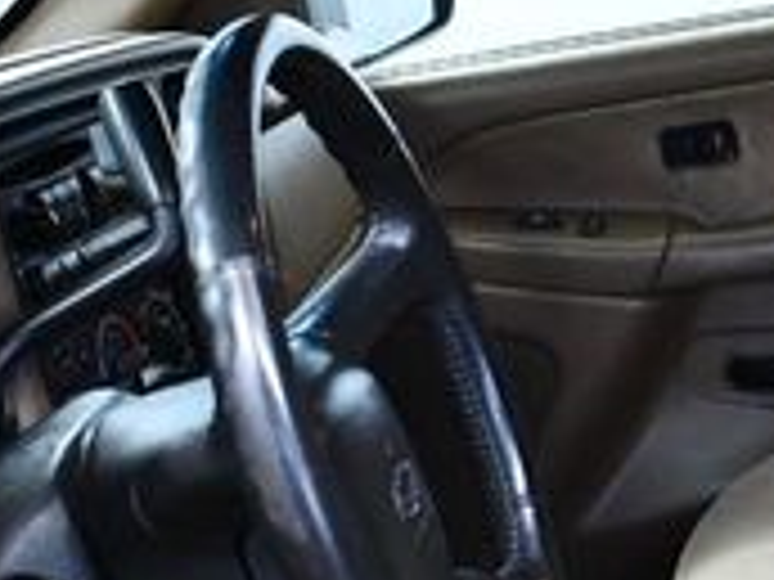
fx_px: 2884
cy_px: 659
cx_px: 914
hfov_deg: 14.8
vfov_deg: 11.3
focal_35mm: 129
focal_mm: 18
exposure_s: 1/125
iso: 2800
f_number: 3.5
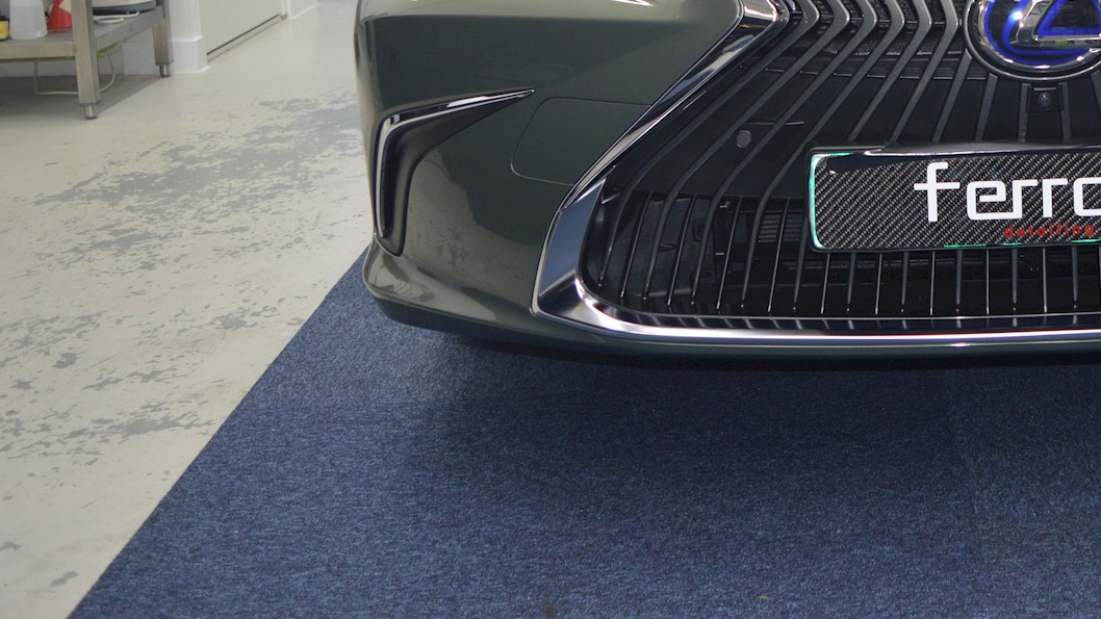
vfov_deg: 20.2
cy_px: -44
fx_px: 1664
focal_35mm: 57
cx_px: 993
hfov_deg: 34.5
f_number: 3.8
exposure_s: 1/60
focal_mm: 20
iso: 450
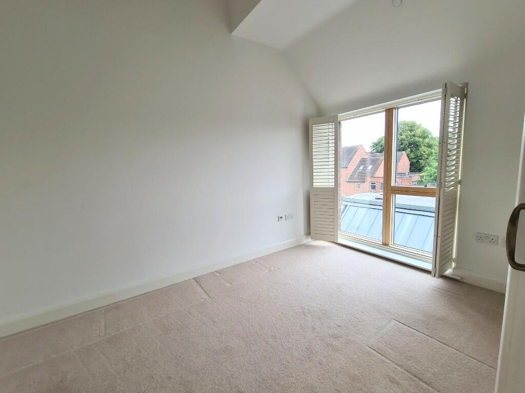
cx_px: 262
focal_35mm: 13
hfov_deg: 106.2
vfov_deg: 89.9
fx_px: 197
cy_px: 196
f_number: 2.2
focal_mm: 2.2
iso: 50
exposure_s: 1/156
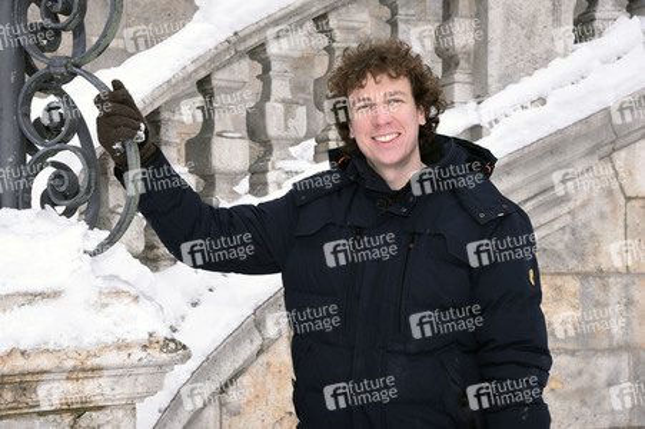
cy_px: 214
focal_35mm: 58
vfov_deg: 23.3
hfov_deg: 34.5
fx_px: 1038
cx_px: 322
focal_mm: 58
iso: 500
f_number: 10
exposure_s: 1/160
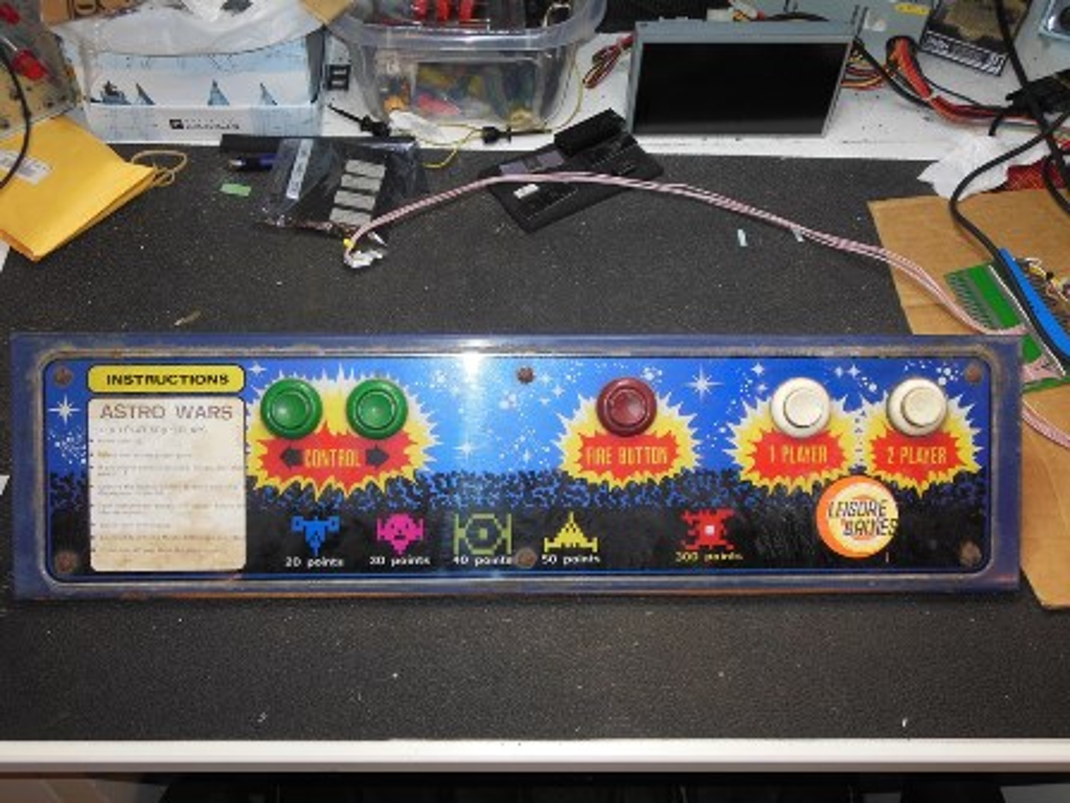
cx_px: 535
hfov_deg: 49.0
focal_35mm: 38
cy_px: 402
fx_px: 1175
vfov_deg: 37.7
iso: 200
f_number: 3.6
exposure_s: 1/30
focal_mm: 6.8
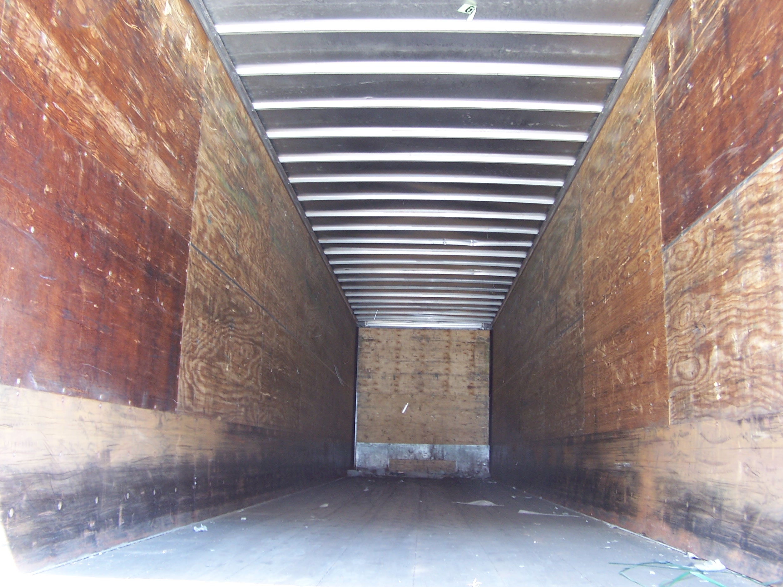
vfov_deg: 36.8
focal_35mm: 39
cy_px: 288
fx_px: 882
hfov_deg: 47.9
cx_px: 392
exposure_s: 1/10
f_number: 2.8
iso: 80
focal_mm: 6.3
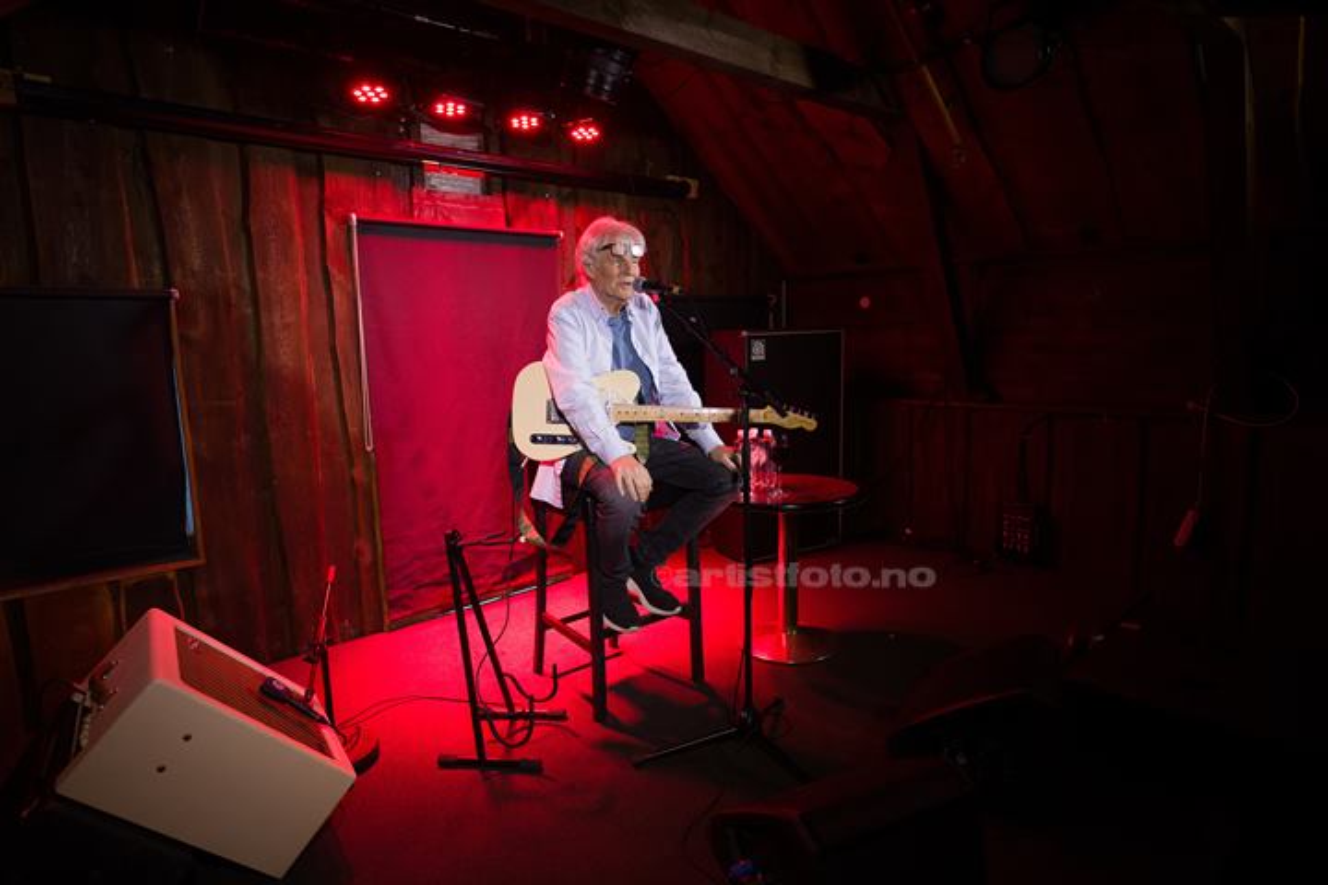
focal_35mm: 20
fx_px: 738
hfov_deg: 84.0
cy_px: 442
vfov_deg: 61.9
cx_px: 664
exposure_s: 1/60
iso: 800
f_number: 1.8
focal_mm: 20
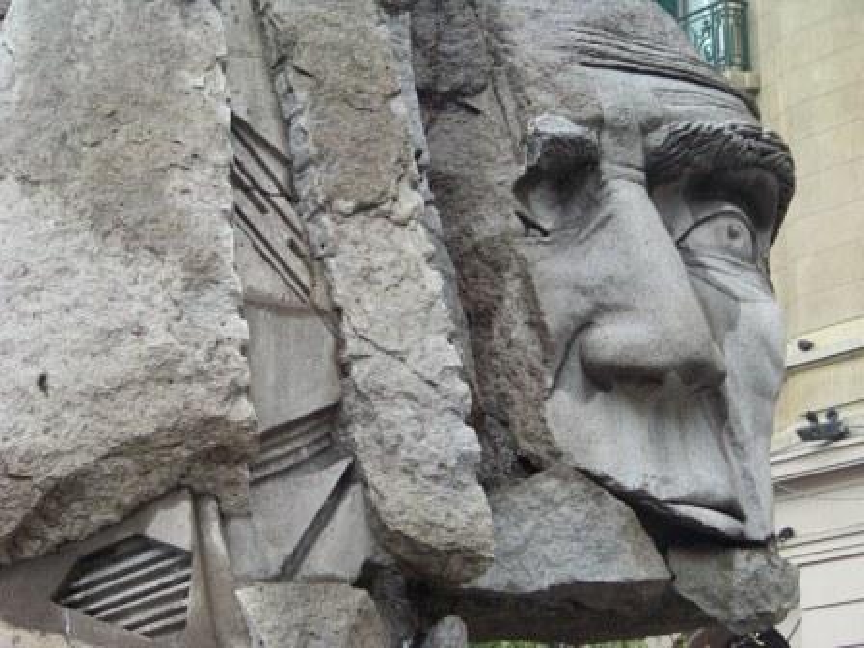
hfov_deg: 15.6
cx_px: 432
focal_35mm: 126
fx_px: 3145
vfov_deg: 11.8
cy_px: 324
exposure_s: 1/160
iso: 62
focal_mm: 21.1
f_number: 3.2
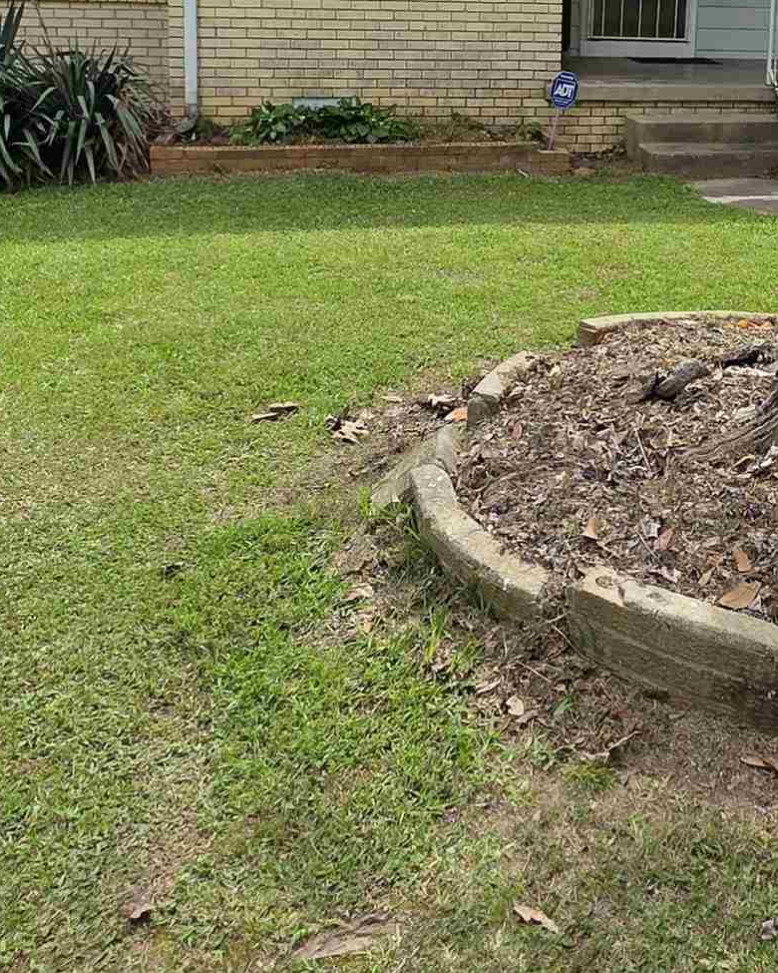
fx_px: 1151
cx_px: 564
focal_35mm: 40
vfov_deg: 43.0
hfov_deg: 36.6
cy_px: 152
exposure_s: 1/1559
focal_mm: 2.2
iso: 40
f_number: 1.9
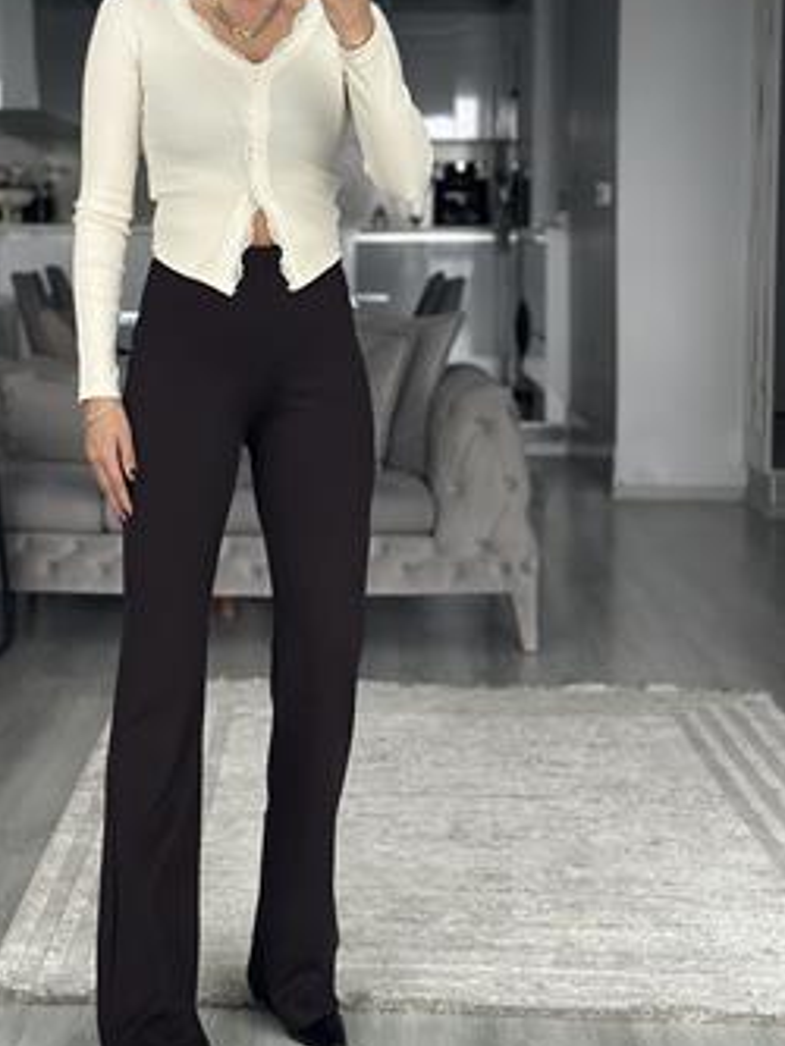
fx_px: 2206
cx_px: 192
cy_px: 452
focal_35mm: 73
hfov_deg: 20.0
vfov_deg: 26.6
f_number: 1.78
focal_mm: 6.86
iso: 500
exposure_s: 1/40
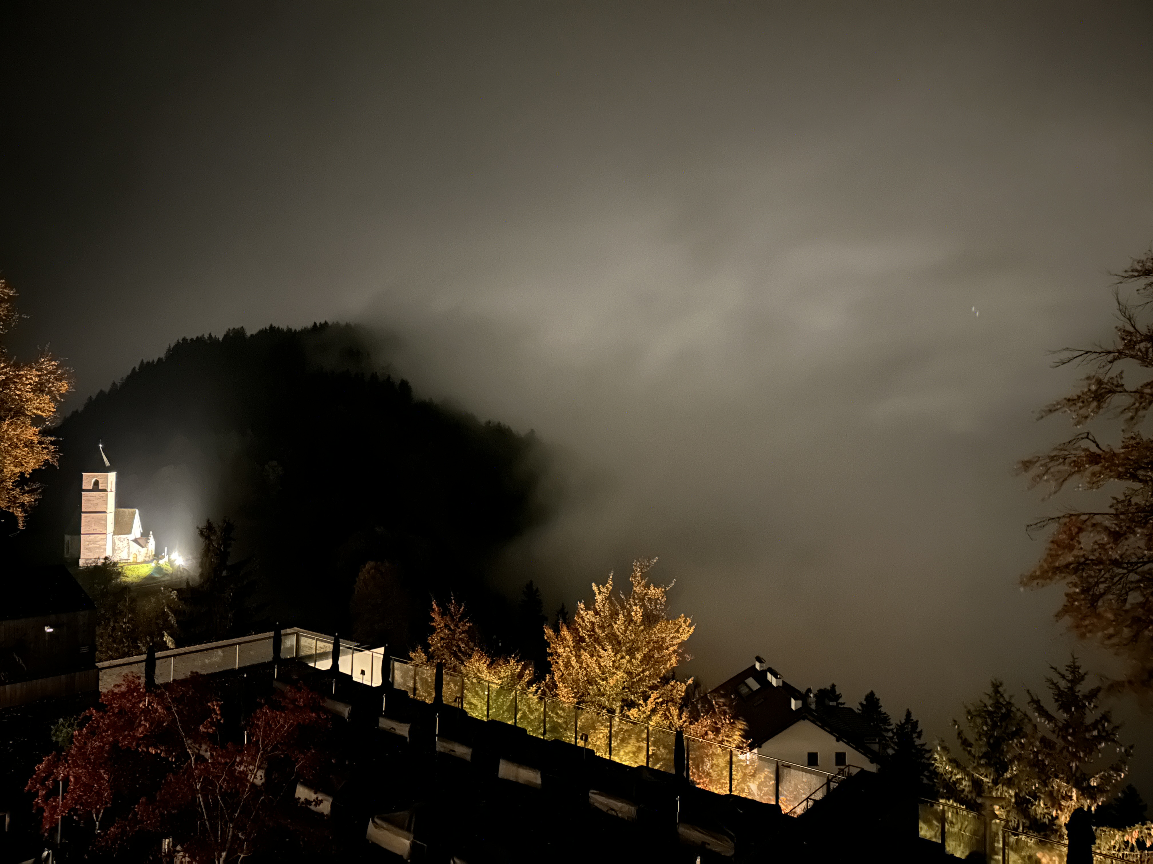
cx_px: 576
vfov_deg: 56.8
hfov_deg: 71.6
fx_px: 799
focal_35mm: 24
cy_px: 432
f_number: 1.78
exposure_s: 1
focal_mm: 6.86
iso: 2500
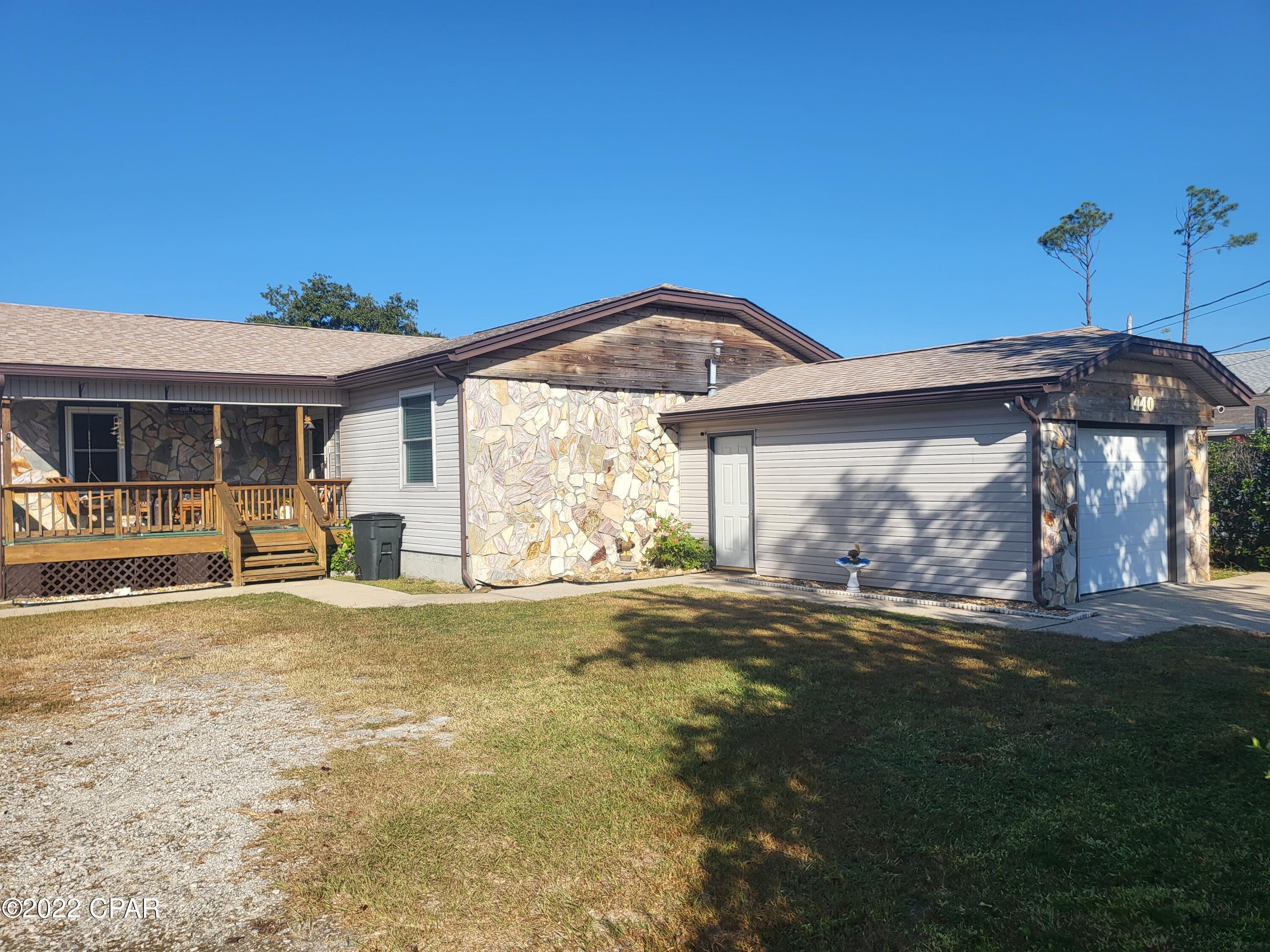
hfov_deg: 67.3
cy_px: 476
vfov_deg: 53.1
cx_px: 635
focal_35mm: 26
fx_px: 954
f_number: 1.8
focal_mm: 4.25
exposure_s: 1/2866
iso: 50
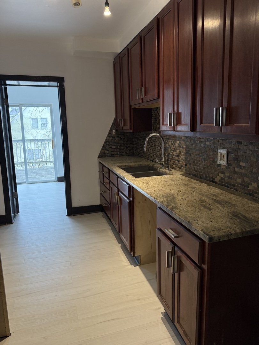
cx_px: 130
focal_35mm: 24
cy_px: 172
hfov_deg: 56.8
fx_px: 239
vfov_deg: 71.6
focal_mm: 6.76
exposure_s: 1/120
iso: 320
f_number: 1.78
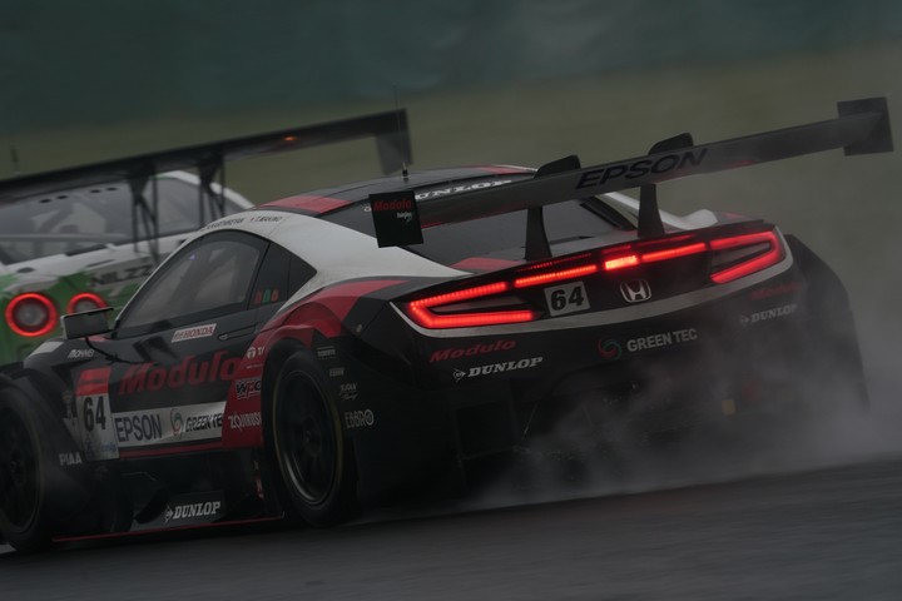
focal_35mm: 600
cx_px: 451
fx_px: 15032
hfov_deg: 3.4
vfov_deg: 2.3
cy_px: 300
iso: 800
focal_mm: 600
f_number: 9
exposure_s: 1/250
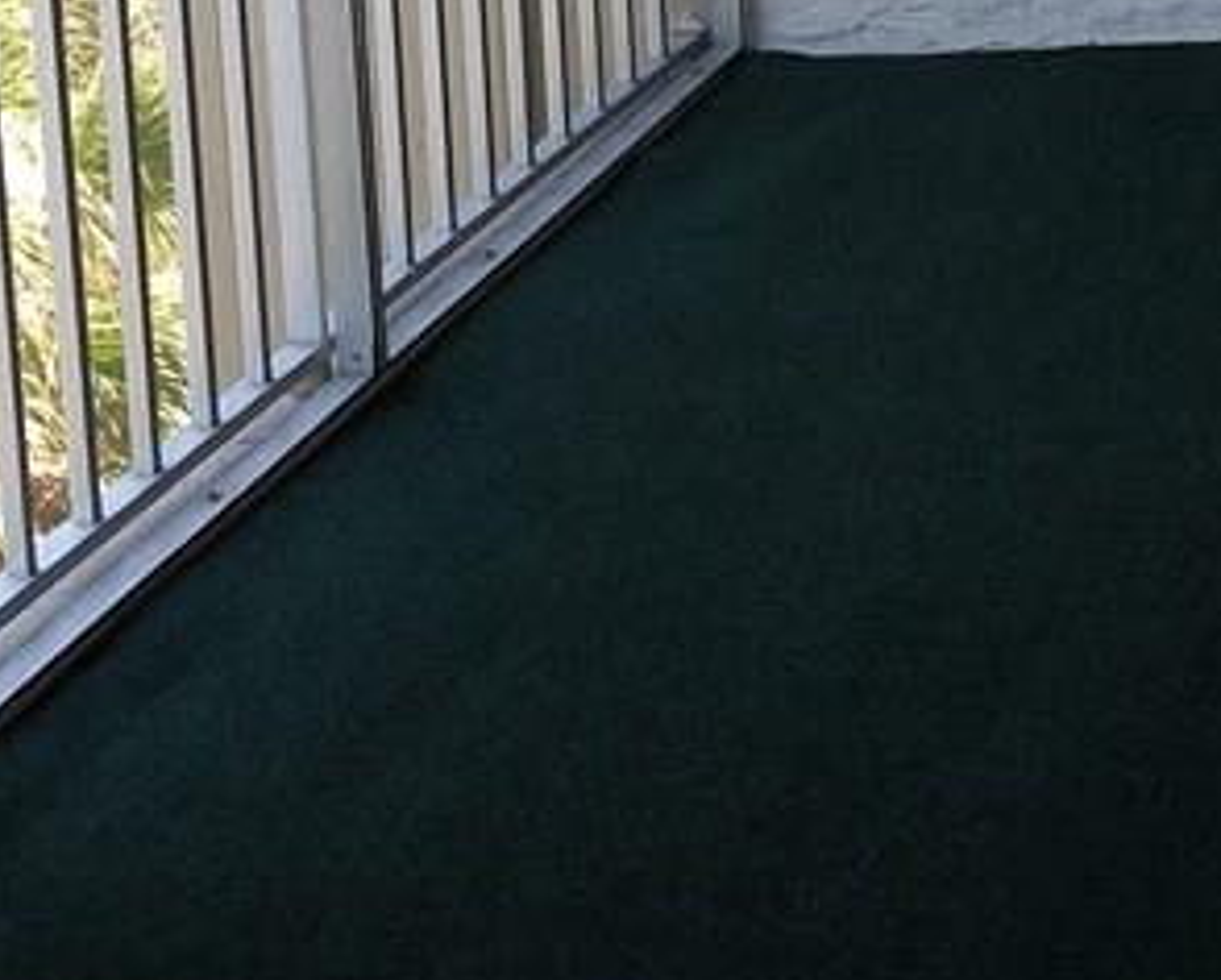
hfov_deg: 17.0
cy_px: -154
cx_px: 320
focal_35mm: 112
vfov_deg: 13.5
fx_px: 4053
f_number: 3.5
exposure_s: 1/42.2
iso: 64
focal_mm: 5.8
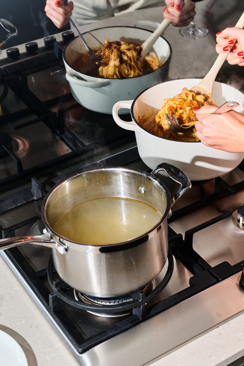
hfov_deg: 18.4
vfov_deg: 27.2
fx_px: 752
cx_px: 170
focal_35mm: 74
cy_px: 120
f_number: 8
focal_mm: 50
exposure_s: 1/200
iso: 64
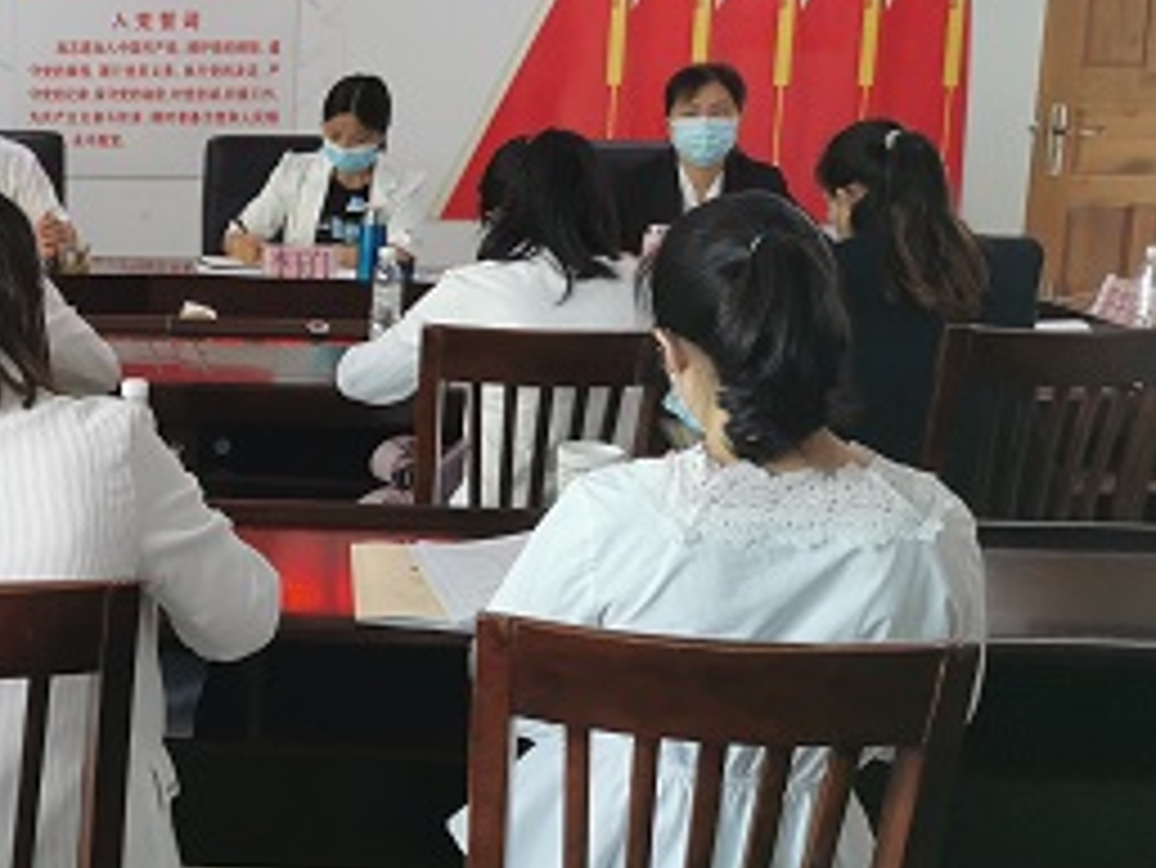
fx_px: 2105
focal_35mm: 63
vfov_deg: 23.3
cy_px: 333
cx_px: -135
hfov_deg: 27.9
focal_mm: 5.58
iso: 160
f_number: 1.8
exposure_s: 1/100
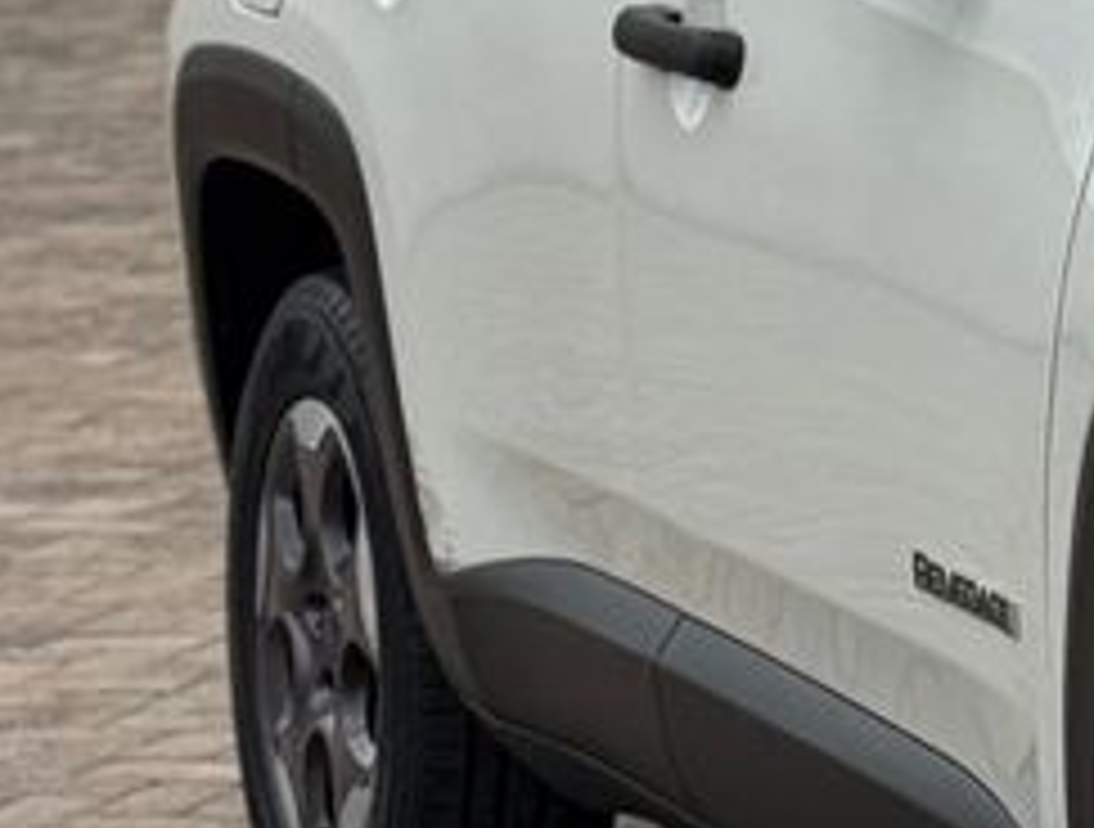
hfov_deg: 9.9
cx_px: 2060
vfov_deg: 7.9
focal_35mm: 188
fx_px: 5962
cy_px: 288
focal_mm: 6.76
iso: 64
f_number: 1.78
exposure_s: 1/4878
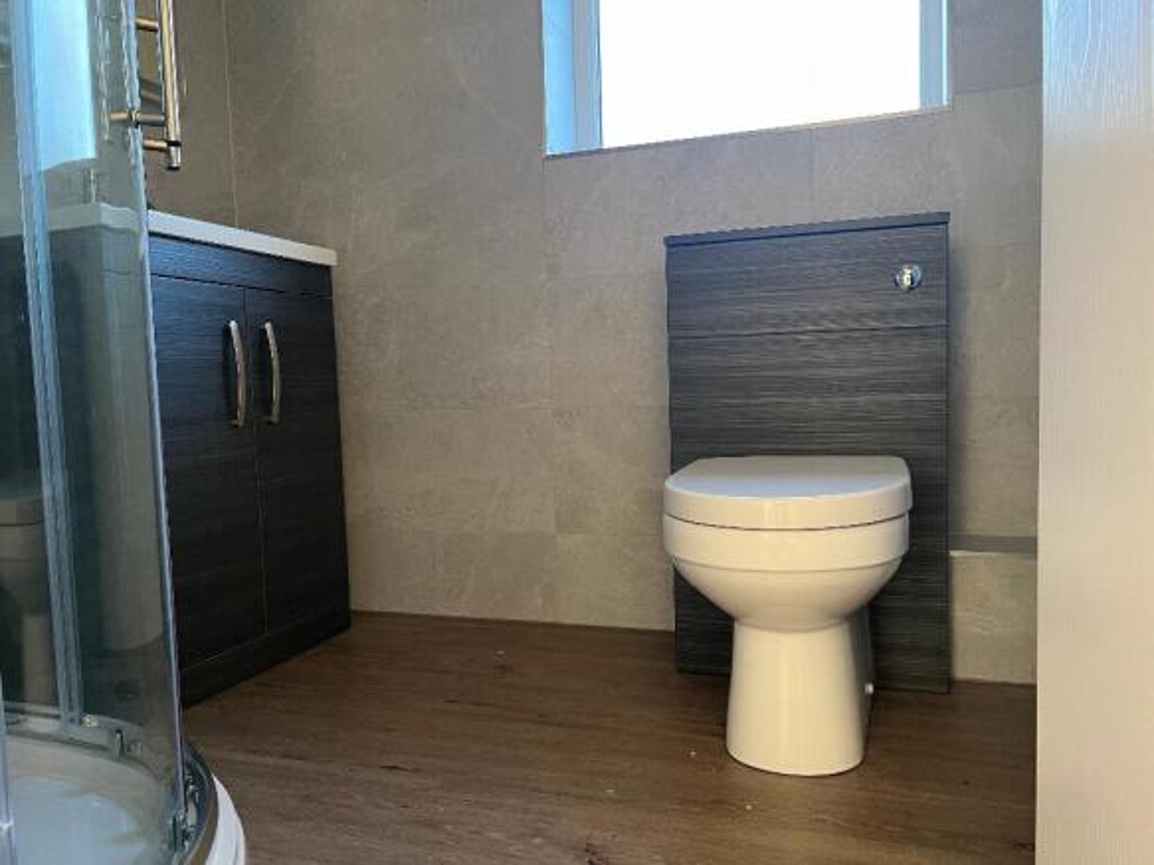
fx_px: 867
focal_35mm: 26
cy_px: 432
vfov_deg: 53.0
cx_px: 577
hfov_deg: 67.3
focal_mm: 5.7
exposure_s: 1/60
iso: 160
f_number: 1.5
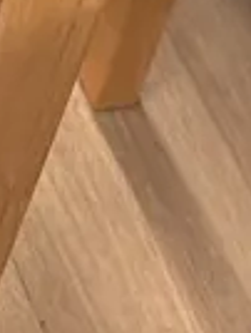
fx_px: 1764
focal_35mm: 183
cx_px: -263
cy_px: -455
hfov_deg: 7.8
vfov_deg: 9.6
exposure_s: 1/50
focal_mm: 6.86
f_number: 1.78
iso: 125
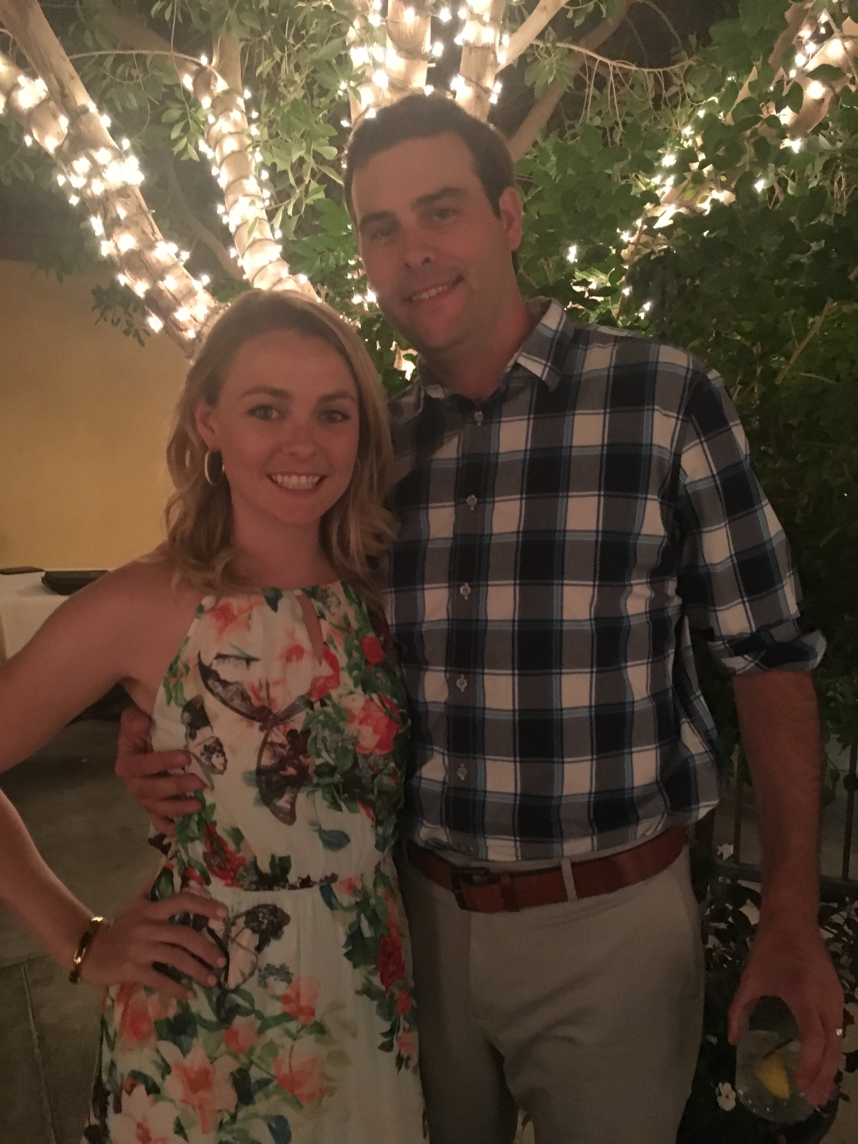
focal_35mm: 29
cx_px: 429
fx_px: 958
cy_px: 572
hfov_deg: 48.2
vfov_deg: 61.7
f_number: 2.2
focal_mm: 4.15
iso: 640
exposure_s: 1/15
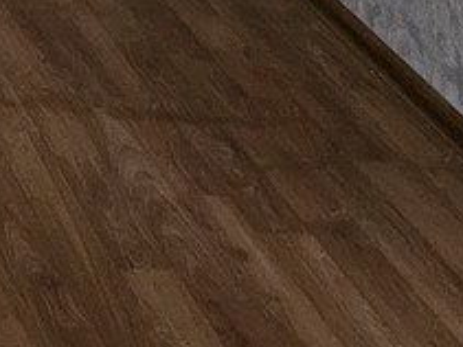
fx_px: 1751
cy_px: -580
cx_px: -492
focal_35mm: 131
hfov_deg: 12.9
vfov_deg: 9.6
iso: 1000
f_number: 1.8
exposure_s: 1/25
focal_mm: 5.4
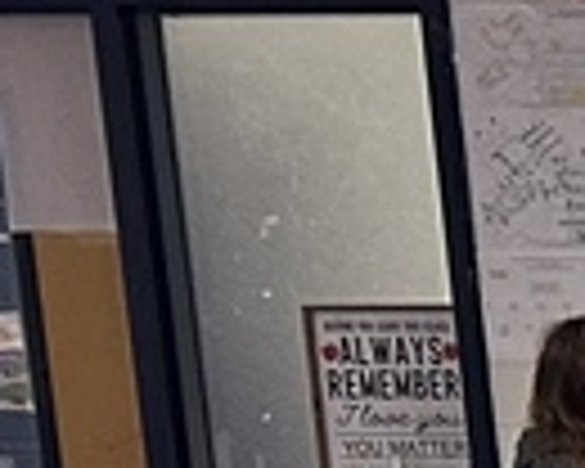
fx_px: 3463
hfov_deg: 7.8
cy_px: 490
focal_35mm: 200
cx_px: 1994
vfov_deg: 7.7
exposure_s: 1/60
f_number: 1.5
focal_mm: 5.7
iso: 125
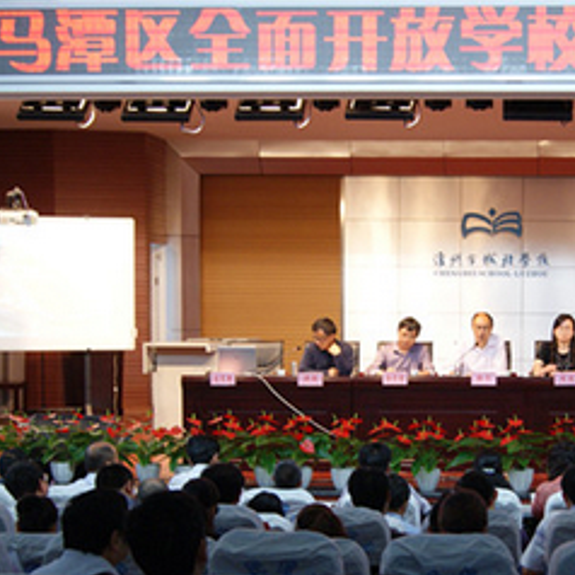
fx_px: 1409
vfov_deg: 22.9
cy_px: 401
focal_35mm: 75
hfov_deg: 22.7
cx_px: 461
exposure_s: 1/40
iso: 400
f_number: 4.5
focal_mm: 28
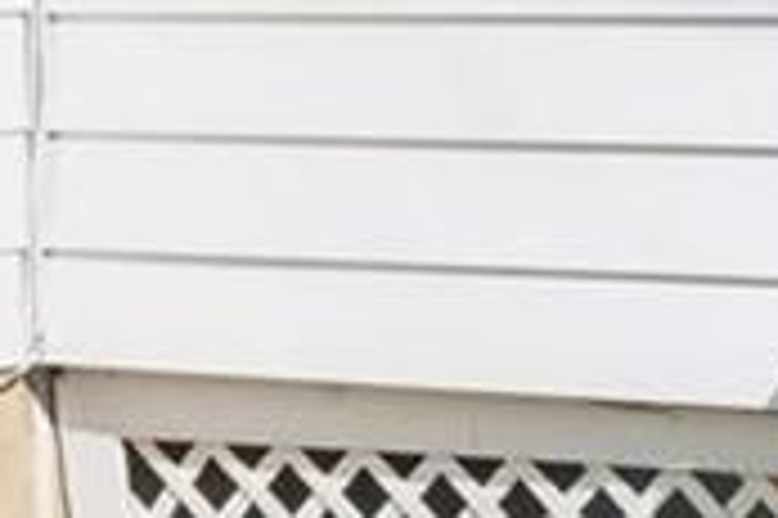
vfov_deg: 9.6
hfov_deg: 14.1
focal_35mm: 142
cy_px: 108
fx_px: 3066
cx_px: 913
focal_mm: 24
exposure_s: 1/250
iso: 200
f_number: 11
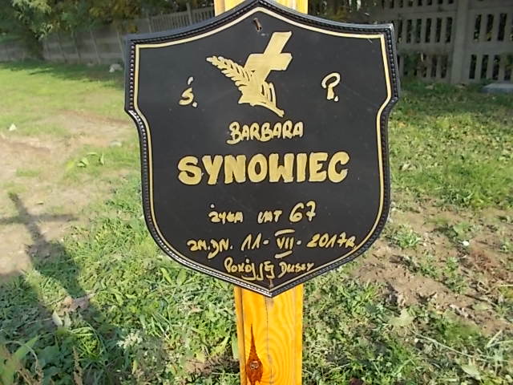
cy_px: 192
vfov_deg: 53.1
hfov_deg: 67.3
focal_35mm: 26
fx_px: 385
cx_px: 256
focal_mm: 4.6
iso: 80
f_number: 3.2
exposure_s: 1/400
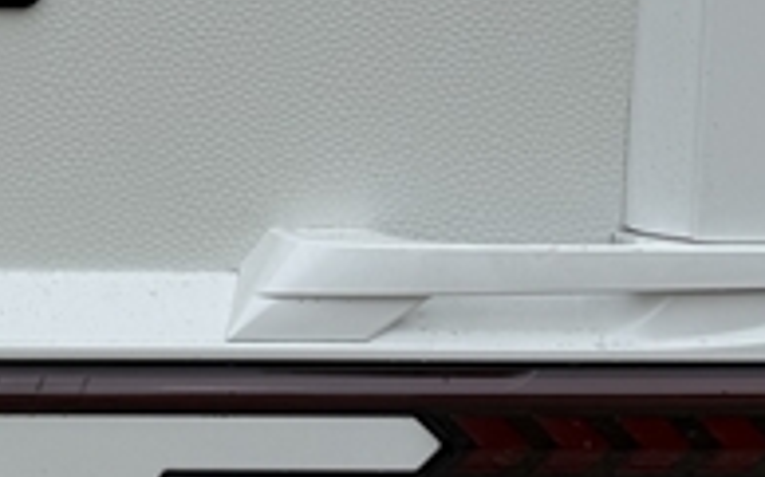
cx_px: -201
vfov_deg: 10.9
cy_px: -104
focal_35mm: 118
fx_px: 2459
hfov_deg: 16.8
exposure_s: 1/2801
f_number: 1.78
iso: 80
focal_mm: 6.76
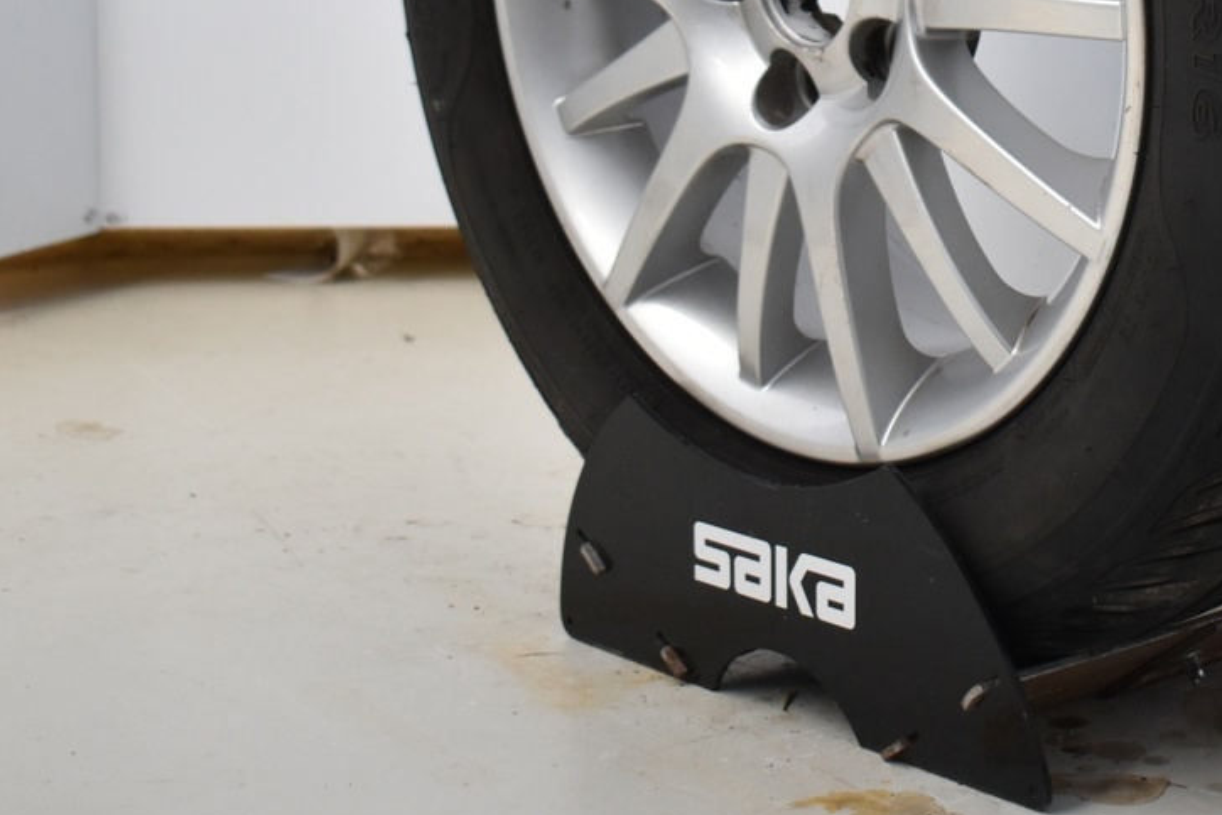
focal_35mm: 94
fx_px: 3191
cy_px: -20
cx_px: 1055
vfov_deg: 14.3
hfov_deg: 21.3
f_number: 4.2
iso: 800
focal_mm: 28
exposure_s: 1/60
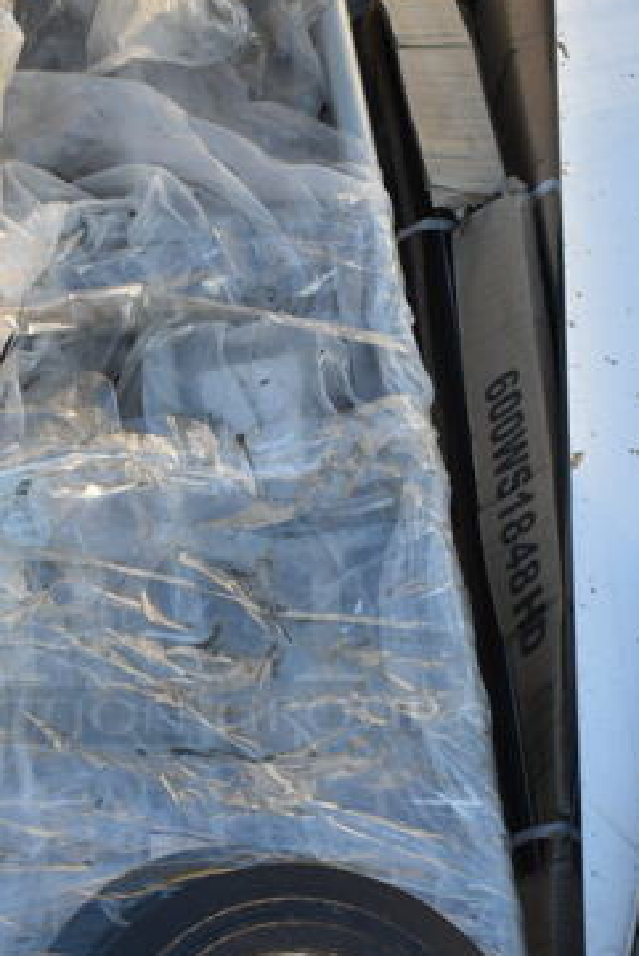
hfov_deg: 15.6
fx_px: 2321
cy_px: 605
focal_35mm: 87
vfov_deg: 23.2
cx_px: 170
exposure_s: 1/125
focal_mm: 23
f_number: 4.5
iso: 100
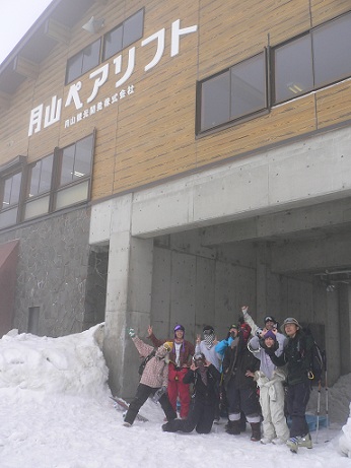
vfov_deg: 52.6
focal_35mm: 35
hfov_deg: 40.7
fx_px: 473
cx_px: 176
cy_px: 234
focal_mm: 5.8
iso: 80
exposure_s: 1/160
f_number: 5.6
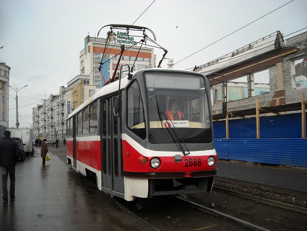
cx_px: 154
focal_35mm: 35
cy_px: 116
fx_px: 310
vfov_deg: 40.7
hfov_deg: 52.6
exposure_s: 1/239
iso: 64
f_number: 5.6
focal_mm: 5.7
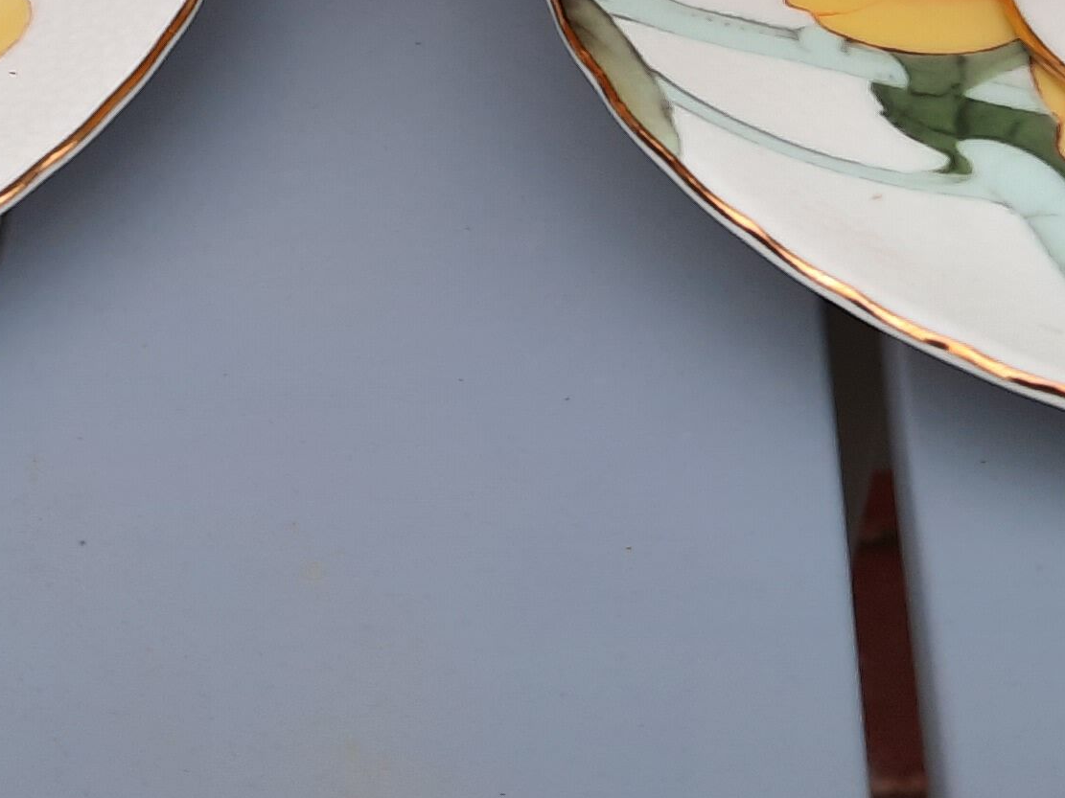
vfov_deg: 15.1
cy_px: -423
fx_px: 2769
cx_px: 437
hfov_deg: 21.7
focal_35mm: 90
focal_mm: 4.6
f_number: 2
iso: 32
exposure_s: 1/50
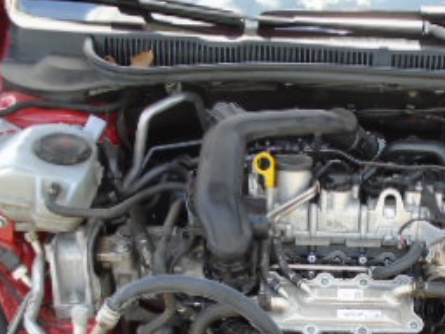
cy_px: 303
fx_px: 836
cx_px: 372
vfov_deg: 22.0
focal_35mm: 65
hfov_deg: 29.0
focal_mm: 4.6
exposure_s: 1/125
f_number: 3.2
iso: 100
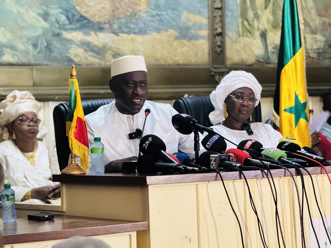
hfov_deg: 16.4
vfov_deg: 12.3
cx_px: 166
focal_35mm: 120
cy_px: 124
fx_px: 1147
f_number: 2.8
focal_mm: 15.66
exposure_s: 1/50
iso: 500
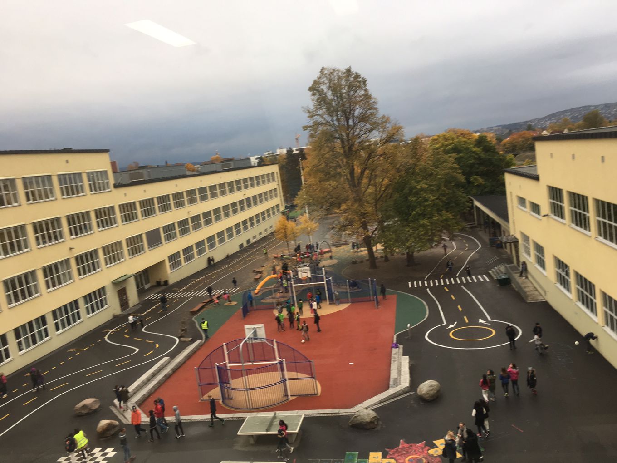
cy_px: 232
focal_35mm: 29
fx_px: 517
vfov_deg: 48.2
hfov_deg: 61.7
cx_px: 308
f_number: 2.2
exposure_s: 1/100
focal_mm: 4.15
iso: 32
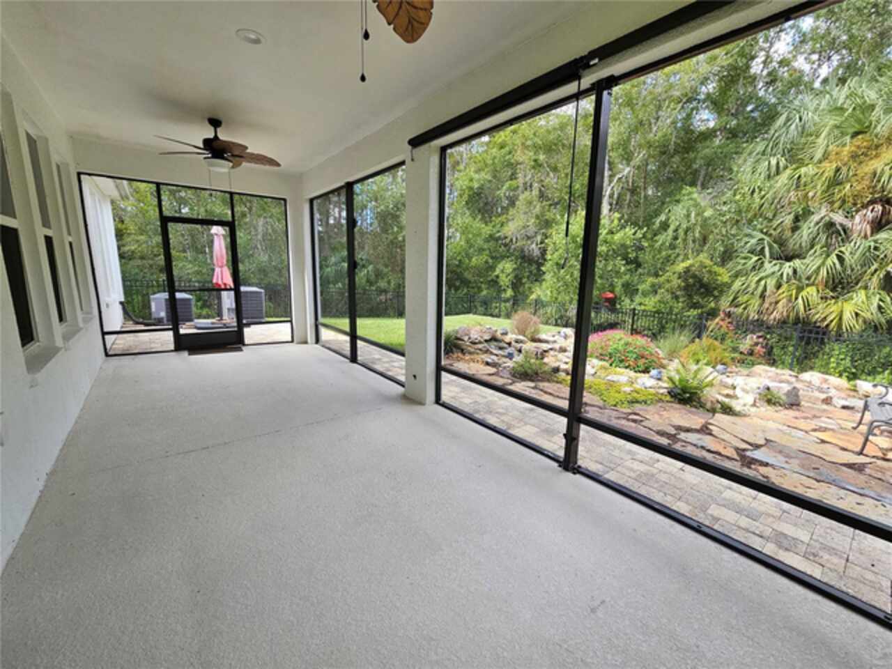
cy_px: 334
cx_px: 446
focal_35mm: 13
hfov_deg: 106.2
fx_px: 335
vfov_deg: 89.9
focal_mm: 2.2
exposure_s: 1/359
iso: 125
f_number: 2.2
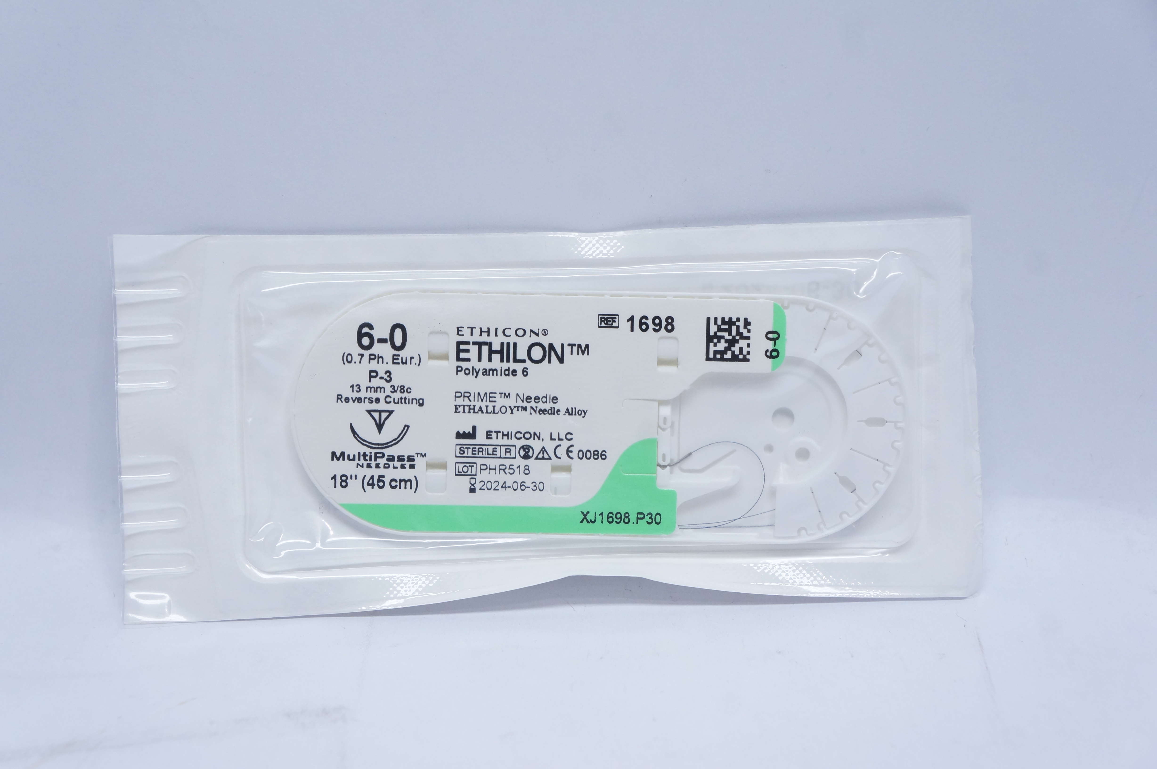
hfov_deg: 35.1
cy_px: 384
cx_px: 578
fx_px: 1830
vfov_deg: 23.7
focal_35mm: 57
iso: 800
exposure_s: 1/60
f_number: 7.1
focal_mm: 38
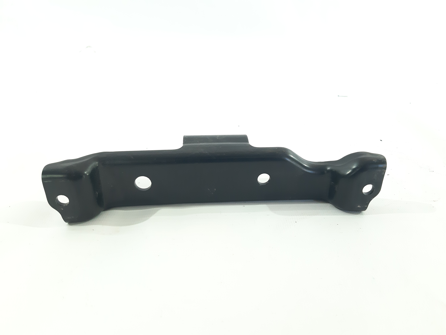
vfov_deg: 51.4
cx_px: 223
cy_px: 168
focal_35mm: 27
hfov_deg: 65.3
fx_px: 348
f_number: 1.7
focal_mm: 3.93
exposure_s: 1/50
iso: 250
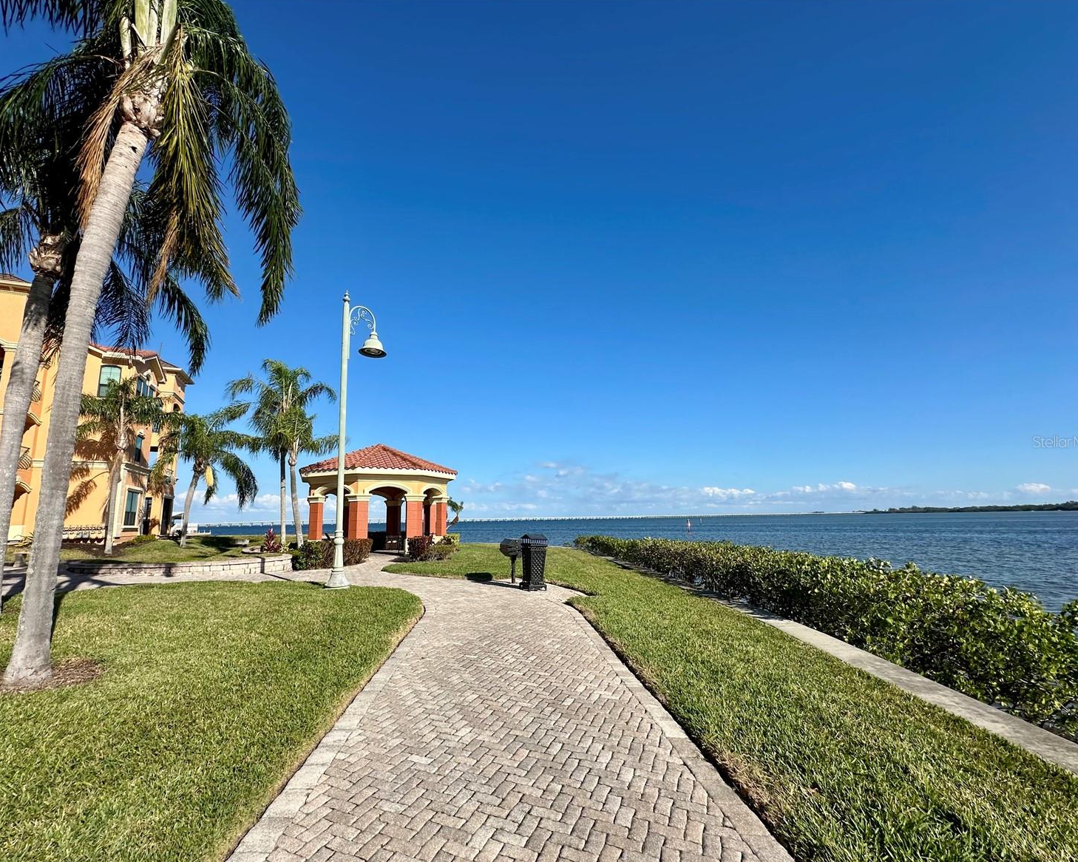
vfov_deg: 84.0
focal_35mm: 15
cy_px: 441
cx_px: 511
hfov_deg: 96.7
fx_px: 479
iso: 50
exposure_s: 1/2747
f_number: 2.2
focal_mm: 2.22
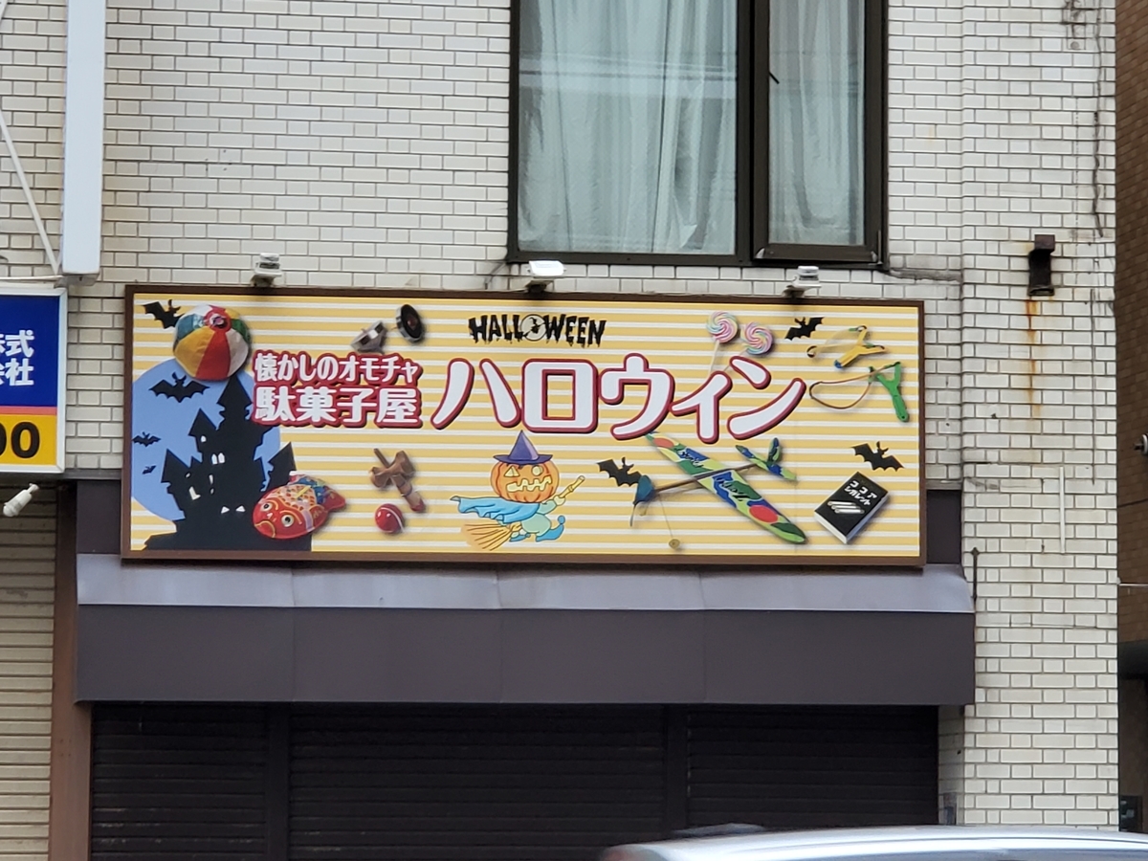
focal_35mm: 52
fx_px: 1725
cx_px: 574
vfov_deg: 28.0
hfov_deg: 36.8
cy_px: 430
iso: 64
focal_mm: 6
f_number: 2.4
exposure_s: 1/100
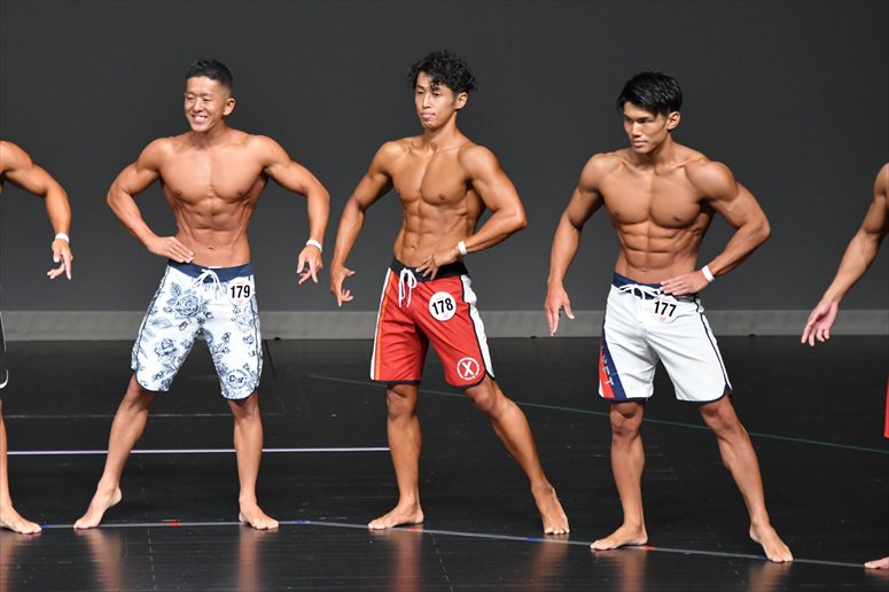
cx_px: 444
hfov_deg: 6.5
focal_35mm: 315
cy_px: 296
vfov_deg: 4.4
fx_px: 7775
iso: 4000
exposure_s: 1/400
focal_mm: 210
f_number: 5.6
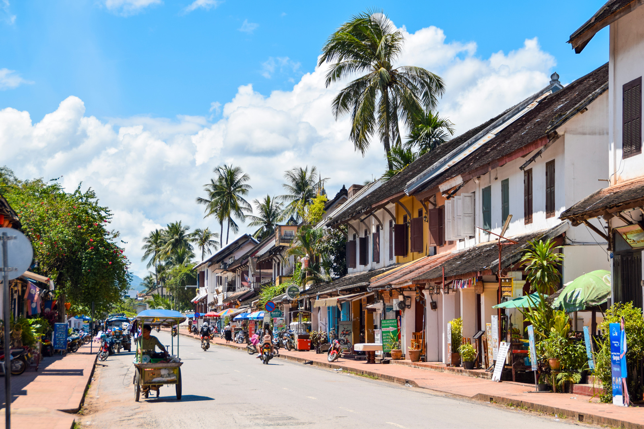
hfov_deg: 21.9
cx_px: 322
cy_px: 214
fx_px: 1664
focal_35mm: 93
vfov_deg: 14.7
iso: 200
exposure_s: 1/1000
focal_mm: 62
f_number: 8
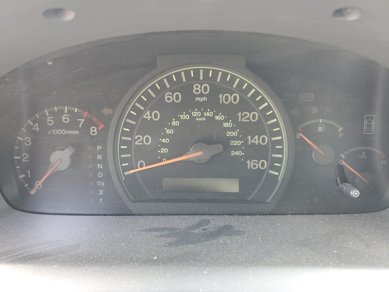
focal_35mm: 26
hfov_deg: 67.3
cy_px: 146
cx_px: 194
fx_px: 292
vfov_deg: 53.1
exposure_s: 1/60.2
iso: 149
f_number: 1.5
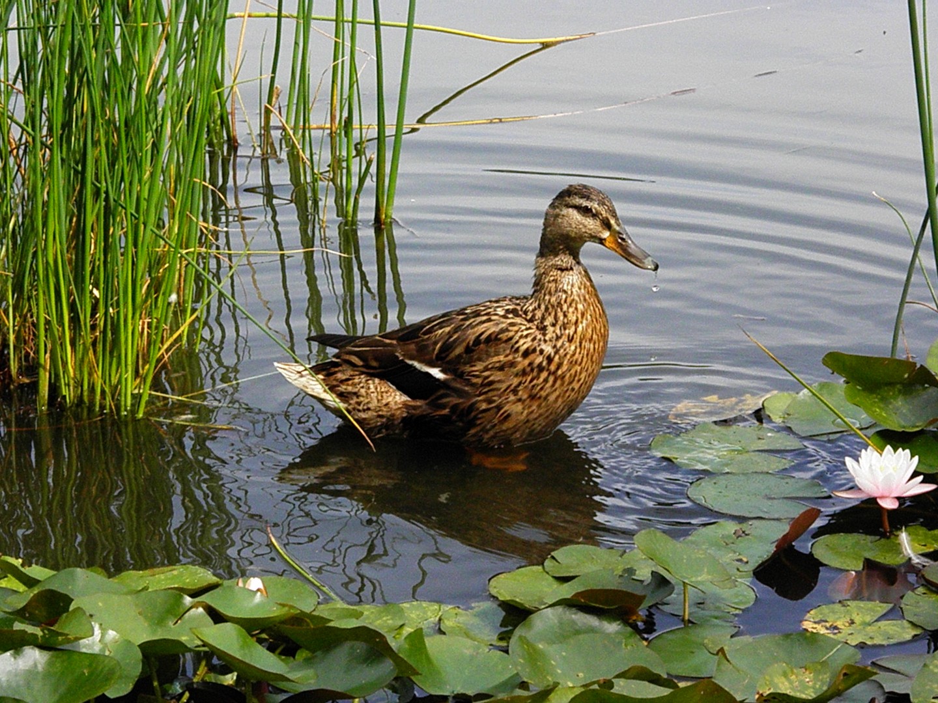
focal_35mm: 295
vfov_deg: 5.0
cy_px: 352
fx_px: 7994
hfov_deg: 6.7
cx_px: 469
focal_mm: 52.61
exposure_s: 1/640
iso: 640
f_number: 8
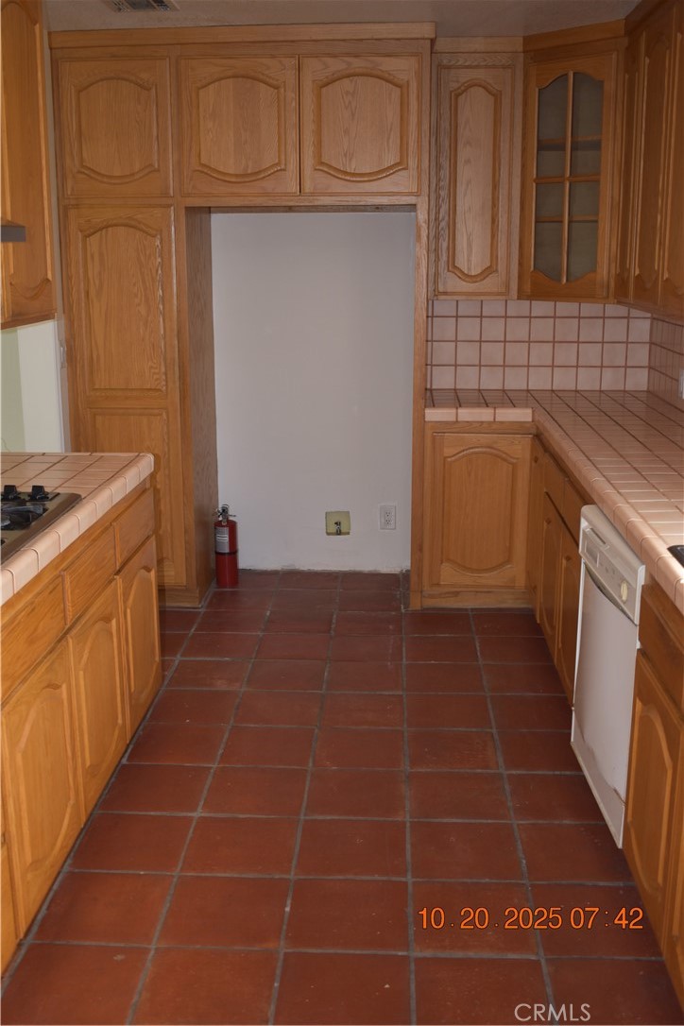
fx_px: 1026
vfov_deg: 53.1
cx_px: 342
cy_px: 513
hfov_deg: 36.9
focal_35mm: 36
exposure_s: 1/30
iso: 220
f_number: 4
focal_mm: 24
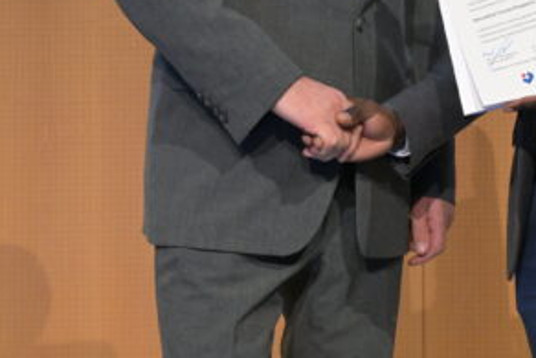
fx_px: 1802
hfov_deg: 16.6
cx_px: 525
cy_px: -83
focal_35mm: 121
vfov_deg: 11.1
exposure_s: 1/200
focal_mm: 46
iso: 6400
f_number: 6.3
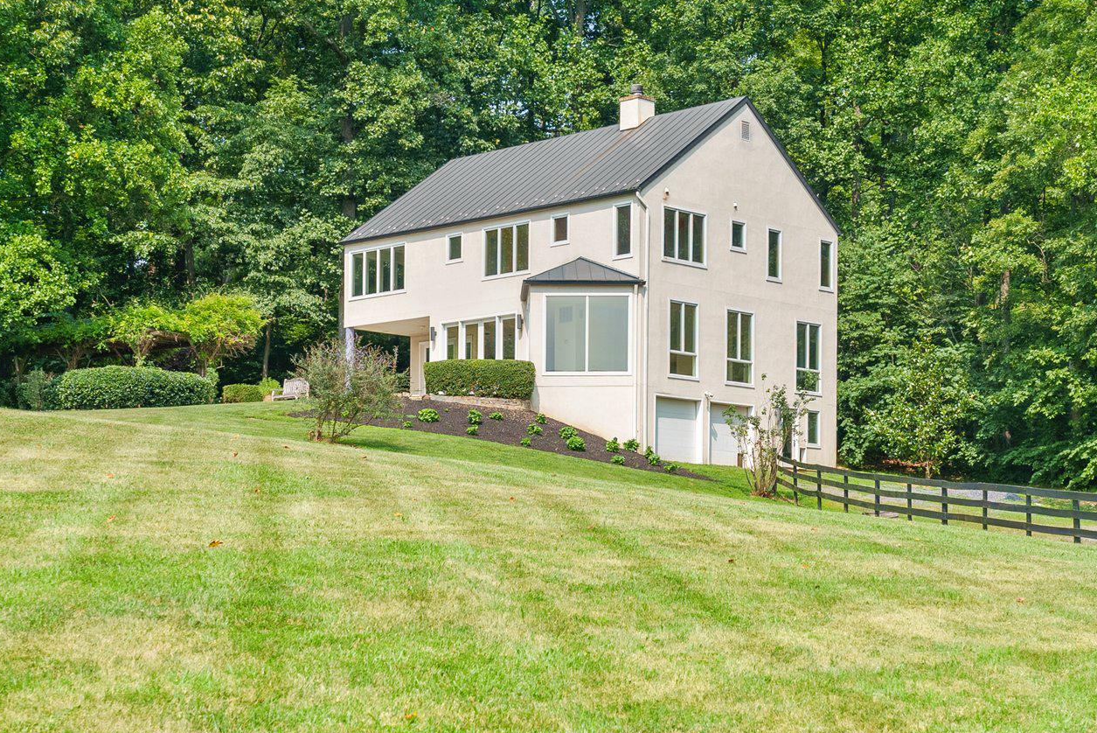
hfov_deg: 32.4
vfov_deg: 21.9
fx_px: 1890
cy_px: 258
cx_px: 538
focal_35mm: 62
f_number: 8
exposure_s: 1/640
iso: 400
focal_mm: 38
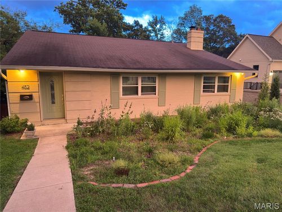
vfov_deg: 56.8
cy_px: 106
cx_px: 141
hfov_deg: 71.6
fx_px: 196
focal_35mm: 24
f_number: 1.78
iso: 400
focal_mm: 6.76
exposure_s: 1/40
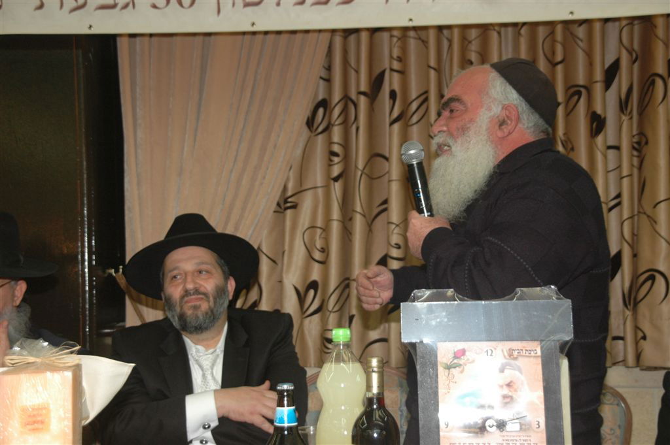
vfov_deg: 22.6
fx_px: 1116
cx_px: 335
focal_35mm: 60
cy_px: 222
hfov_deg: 33.4
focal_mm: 40
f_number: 4.8
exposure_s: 1/60
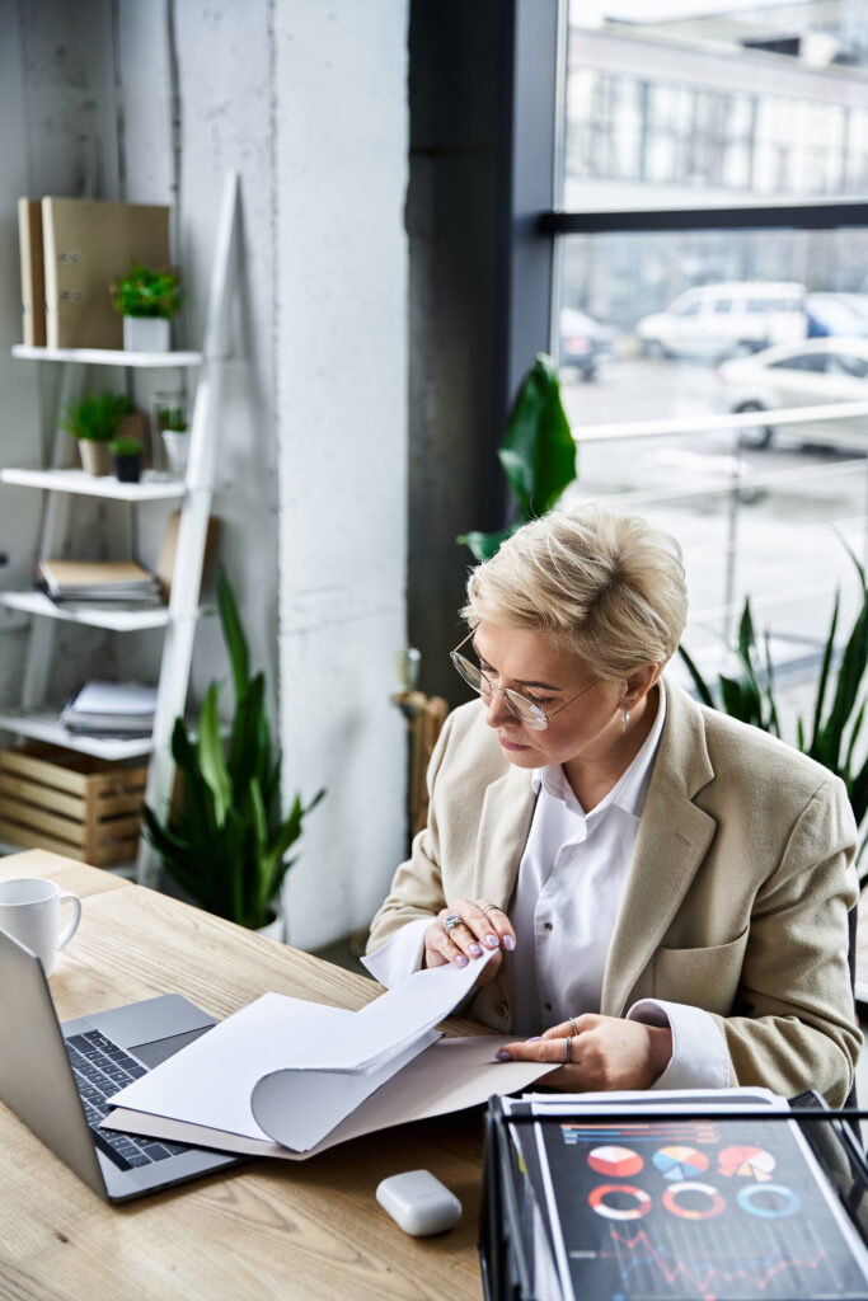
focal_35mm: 50
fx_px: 1808
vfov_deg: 39.6
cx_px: 434
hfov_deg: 27.0
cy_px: 650
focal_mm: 50
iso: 400
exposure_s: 1/250
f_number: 2.8
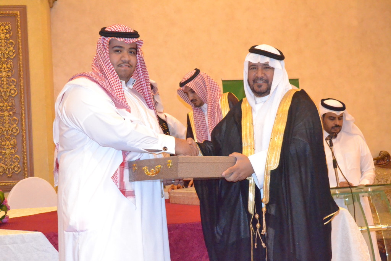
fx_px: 570
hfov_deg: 37.8
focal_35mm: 52
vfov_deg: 25.8
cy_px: 130
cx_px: 196
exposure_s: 1/125
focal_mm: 35
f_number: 10
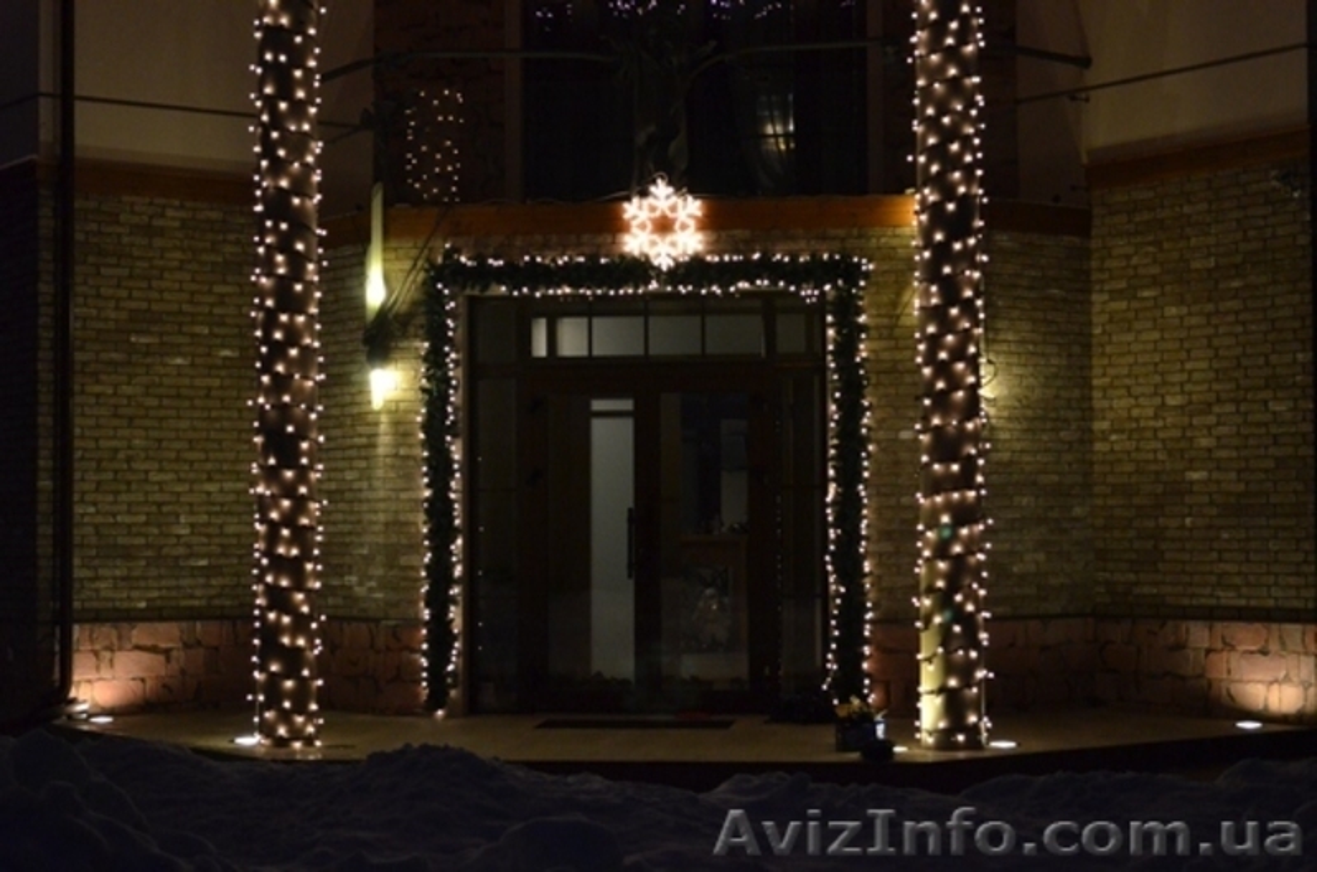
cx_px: 658
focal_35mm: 63
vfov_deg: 21.5
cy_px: 436
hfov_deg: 32.0
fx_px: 2300
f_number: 5.3
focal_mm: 42
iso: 2500
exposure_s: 1/30
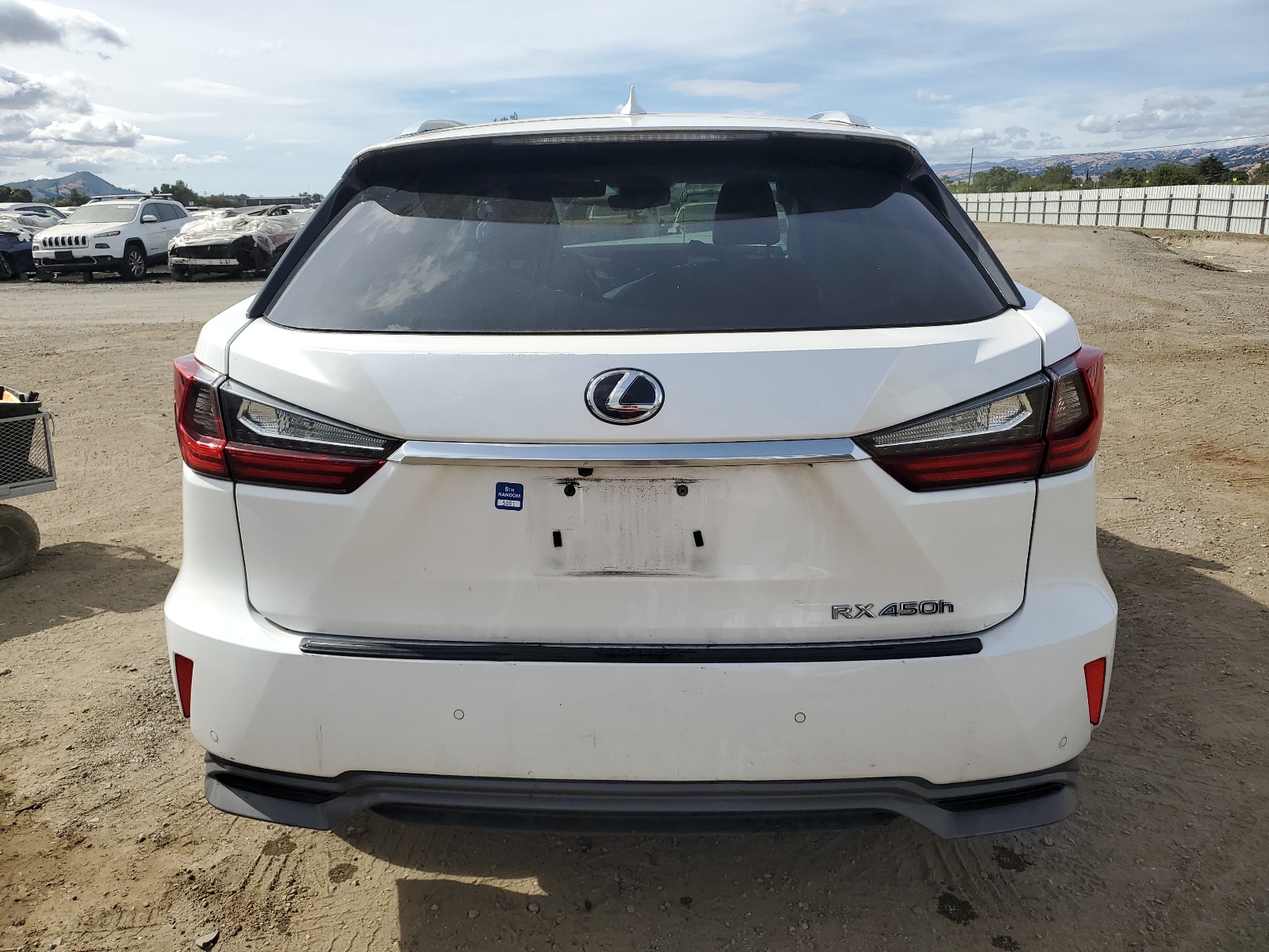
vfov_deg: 53.1
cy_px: 476
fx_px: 953
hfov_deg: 67.3
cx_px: 634
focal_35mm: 26
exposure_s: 1/3333
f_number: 1.5
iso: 50
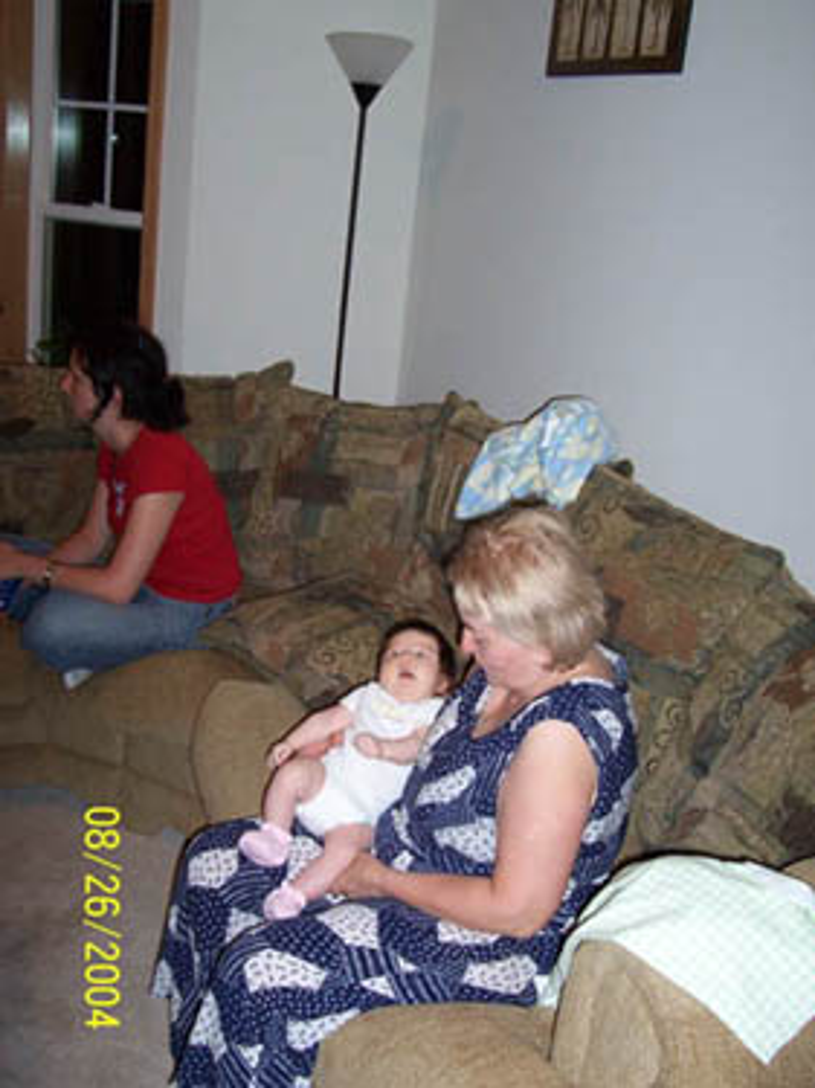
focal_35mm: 37
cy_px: 544
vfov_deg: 50.2
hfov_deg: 38.6
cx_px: 408
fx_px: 1162
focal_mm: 5.6
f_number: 2.8
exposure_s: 1/60
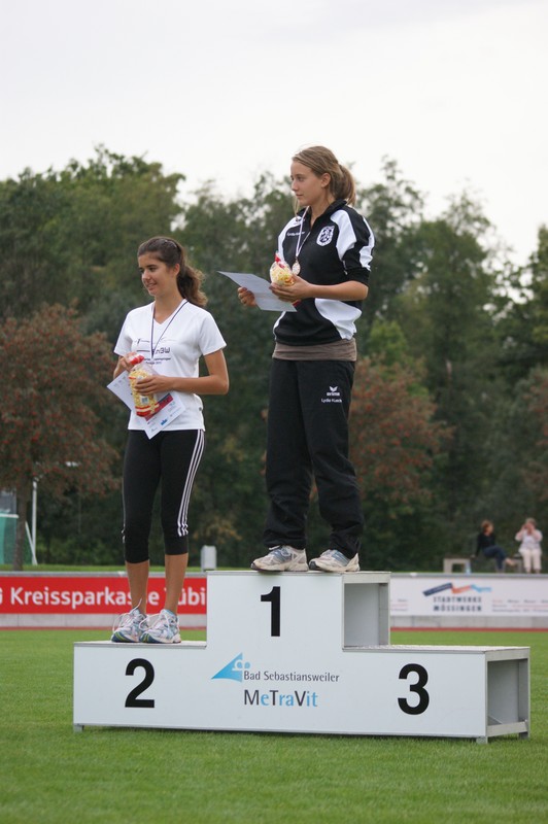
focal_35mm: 135
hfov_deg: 10.1
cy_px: 412
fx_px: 3088
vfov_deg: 15.2
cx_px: 274
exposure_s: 1/200
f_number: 4
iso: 400
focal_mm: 90
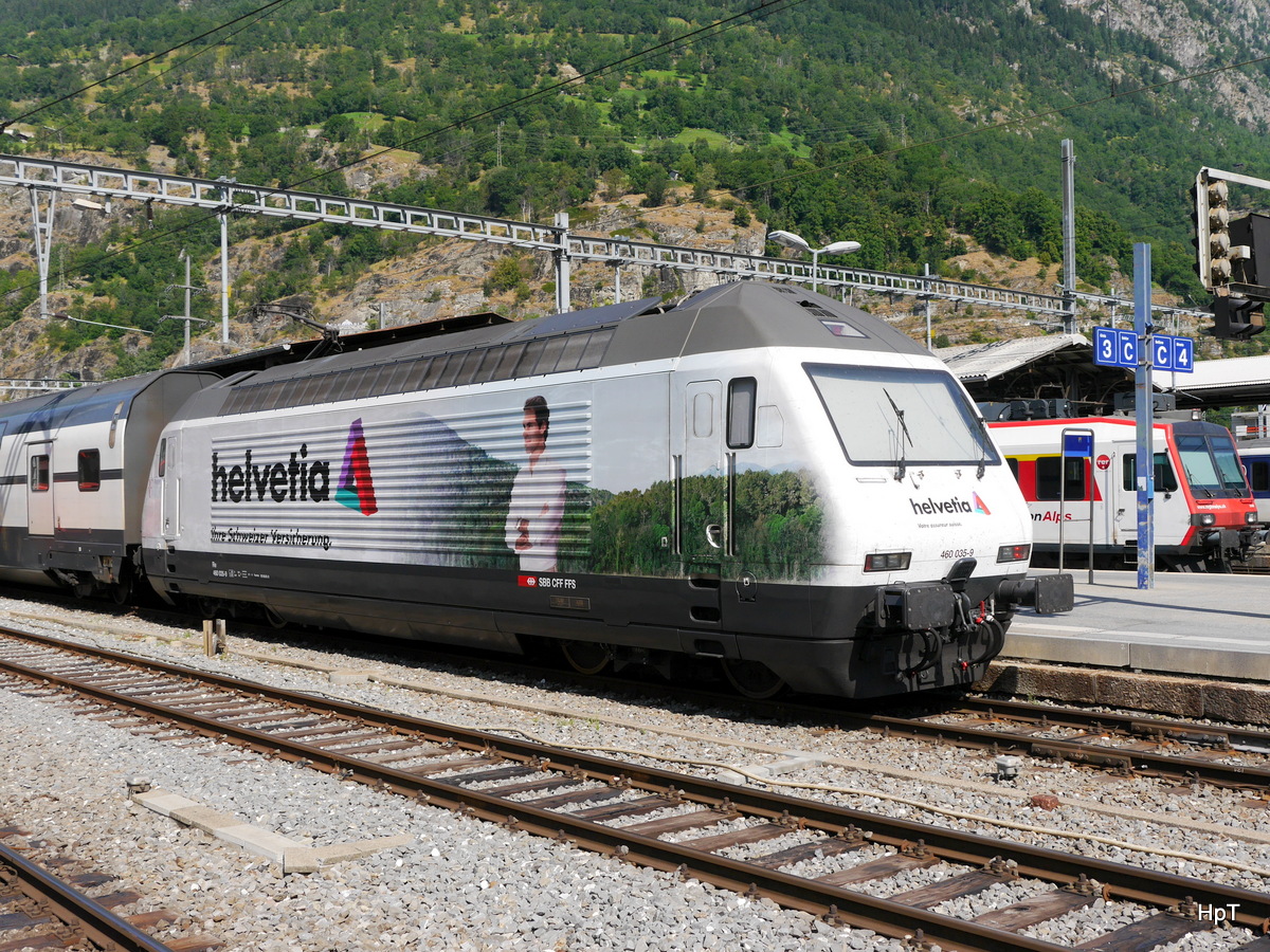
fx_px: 1468
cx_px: 635
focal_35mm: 40
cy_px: 476
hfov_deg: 46.8
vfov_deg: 36.0
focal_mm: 20
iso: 160
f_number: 8
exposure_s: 1/400
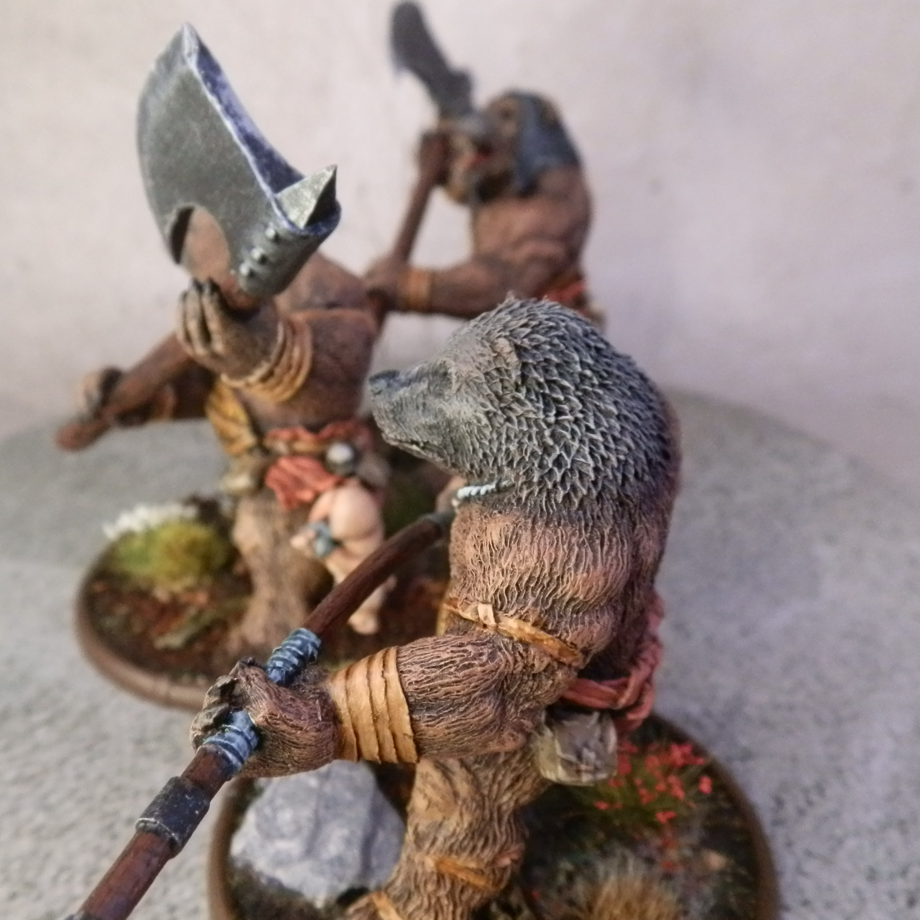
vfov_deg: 48.5
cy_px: 460
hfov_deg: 48.2
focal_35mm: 34
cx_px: 377
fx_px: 1022
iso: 400
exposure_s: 1/100
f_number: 3.1
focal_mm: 5
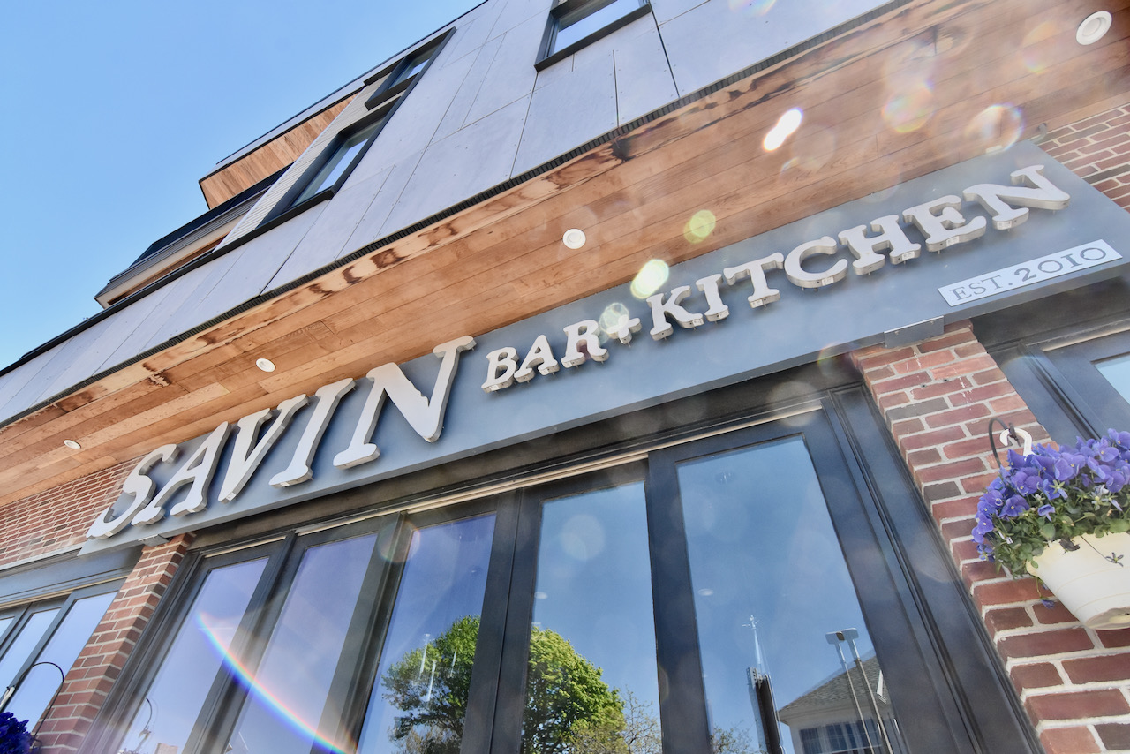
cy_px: 377
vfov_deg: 72.1
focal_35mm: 16
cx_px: 565
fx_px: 518
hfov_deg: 95.0
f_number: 8
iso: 800
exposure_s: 1/500
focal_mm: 11
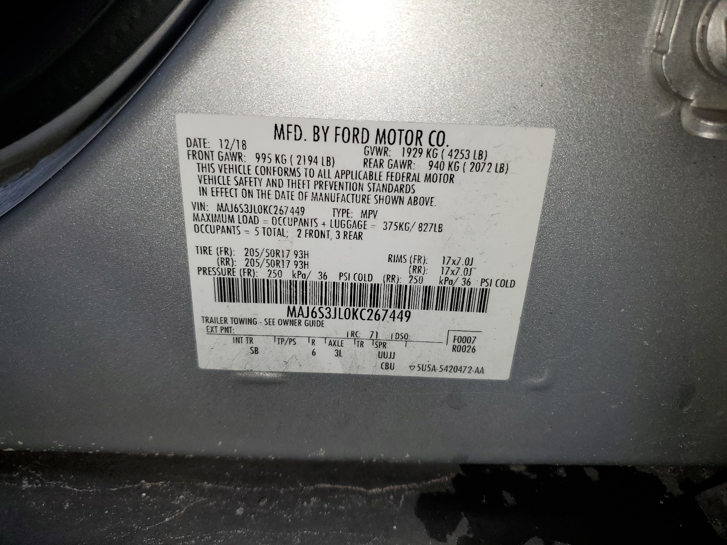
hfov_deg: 67.3
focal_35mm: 26
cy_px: 272
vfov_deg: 53.1
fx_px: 546
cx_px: 364
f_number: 1.5
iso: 50
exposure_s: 1/256
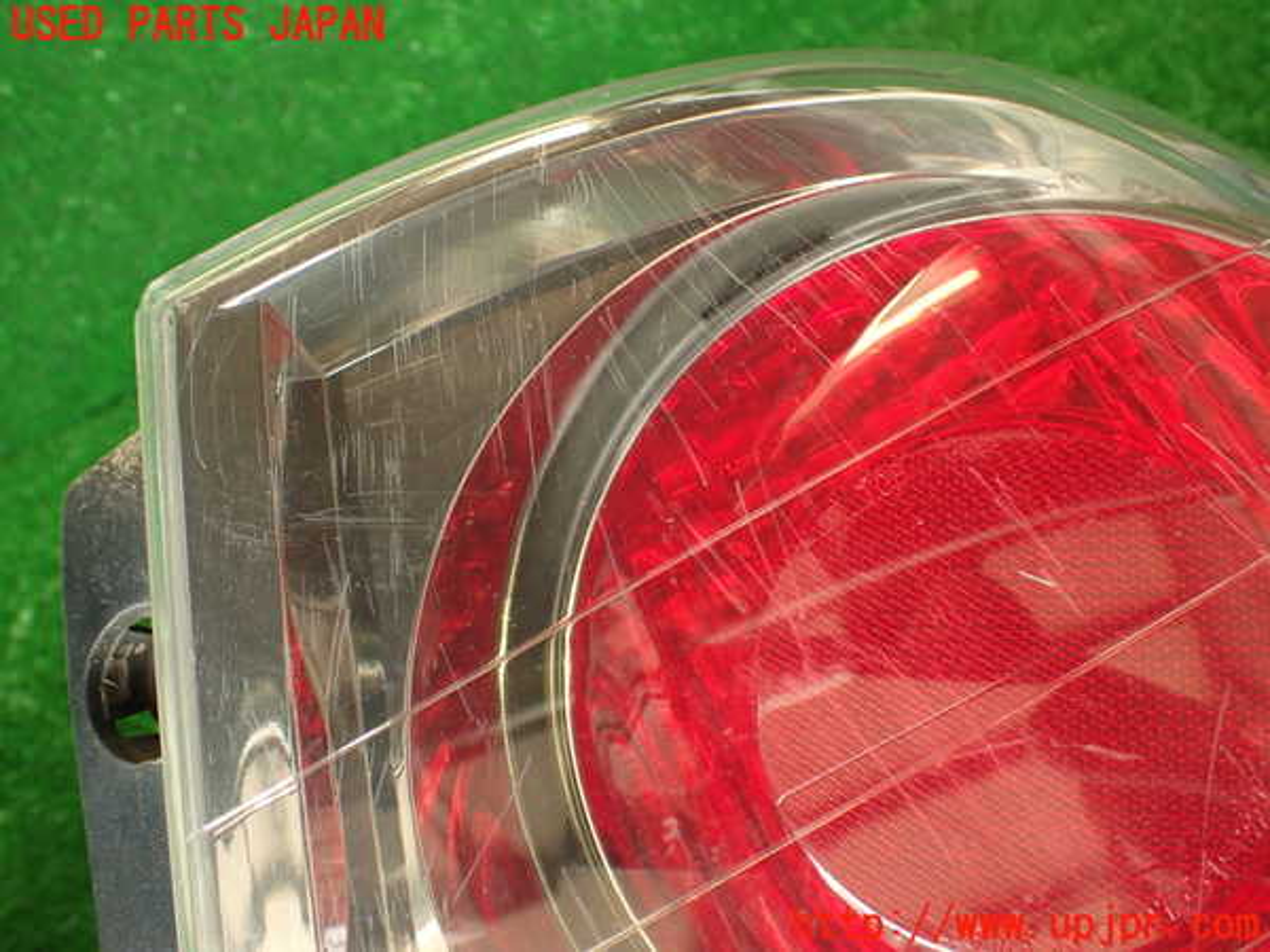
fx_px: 1174
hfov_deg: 56.8
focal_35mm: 32
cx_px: 635
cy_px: 476
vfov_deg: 44.2
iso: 100
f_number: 2.4
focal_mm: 5.79
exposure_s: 1/60
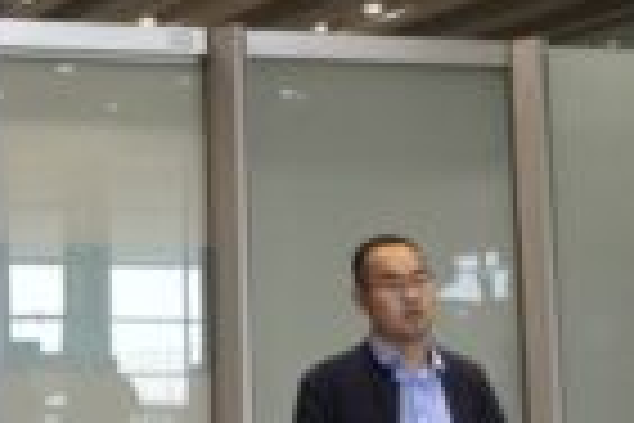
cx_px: -387
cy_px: 52
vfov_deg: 12.5
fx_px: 1919
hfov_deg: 16.6
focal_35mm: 109
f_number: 5
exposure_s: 1/400
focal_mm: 24
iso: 8000
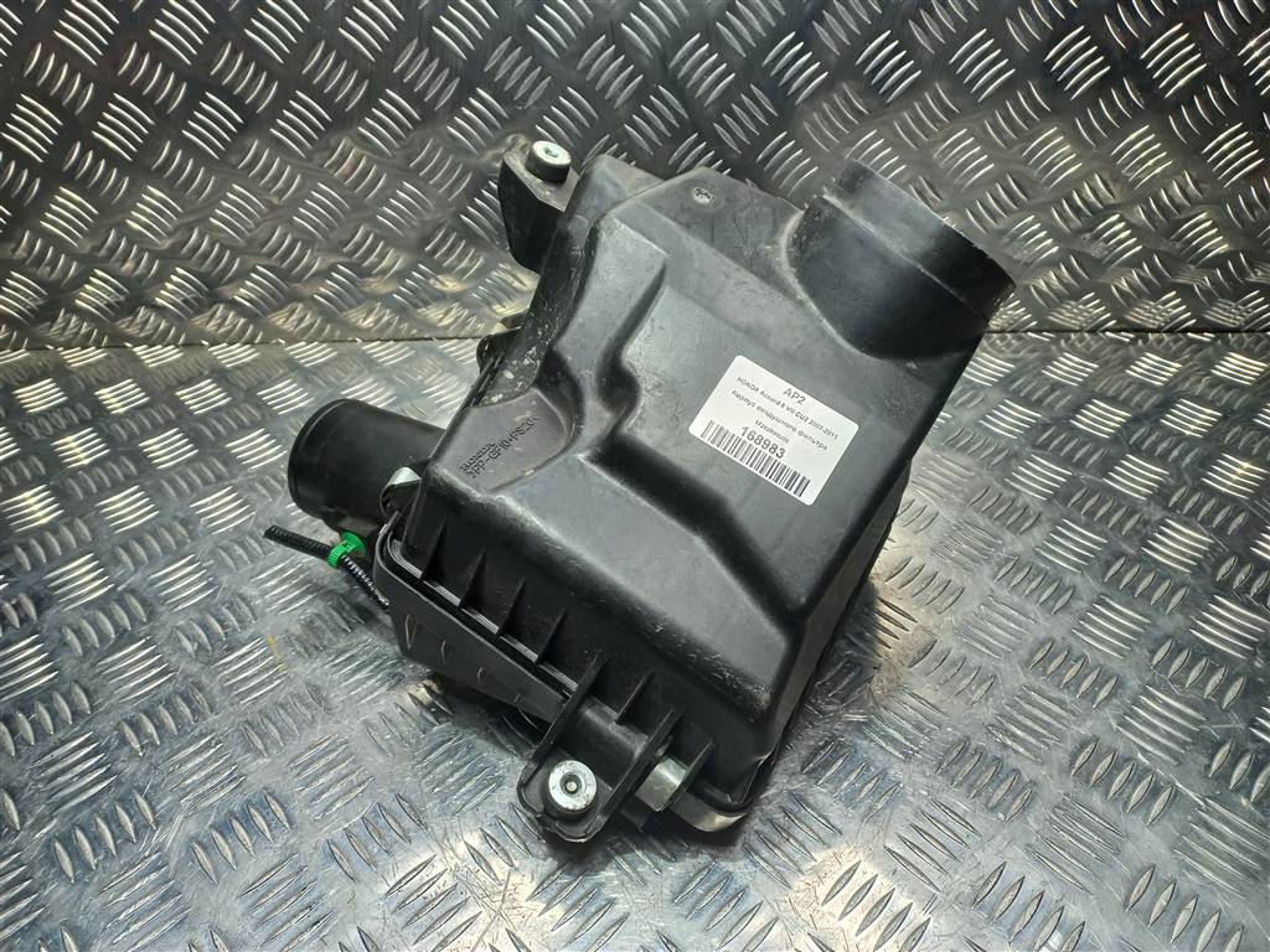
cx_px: 635
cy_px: 476
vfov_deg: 54.9
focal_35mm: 25
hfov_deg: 69.4
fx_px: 917
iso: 40
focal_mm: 4.6
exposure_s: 1/50
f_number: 1.8
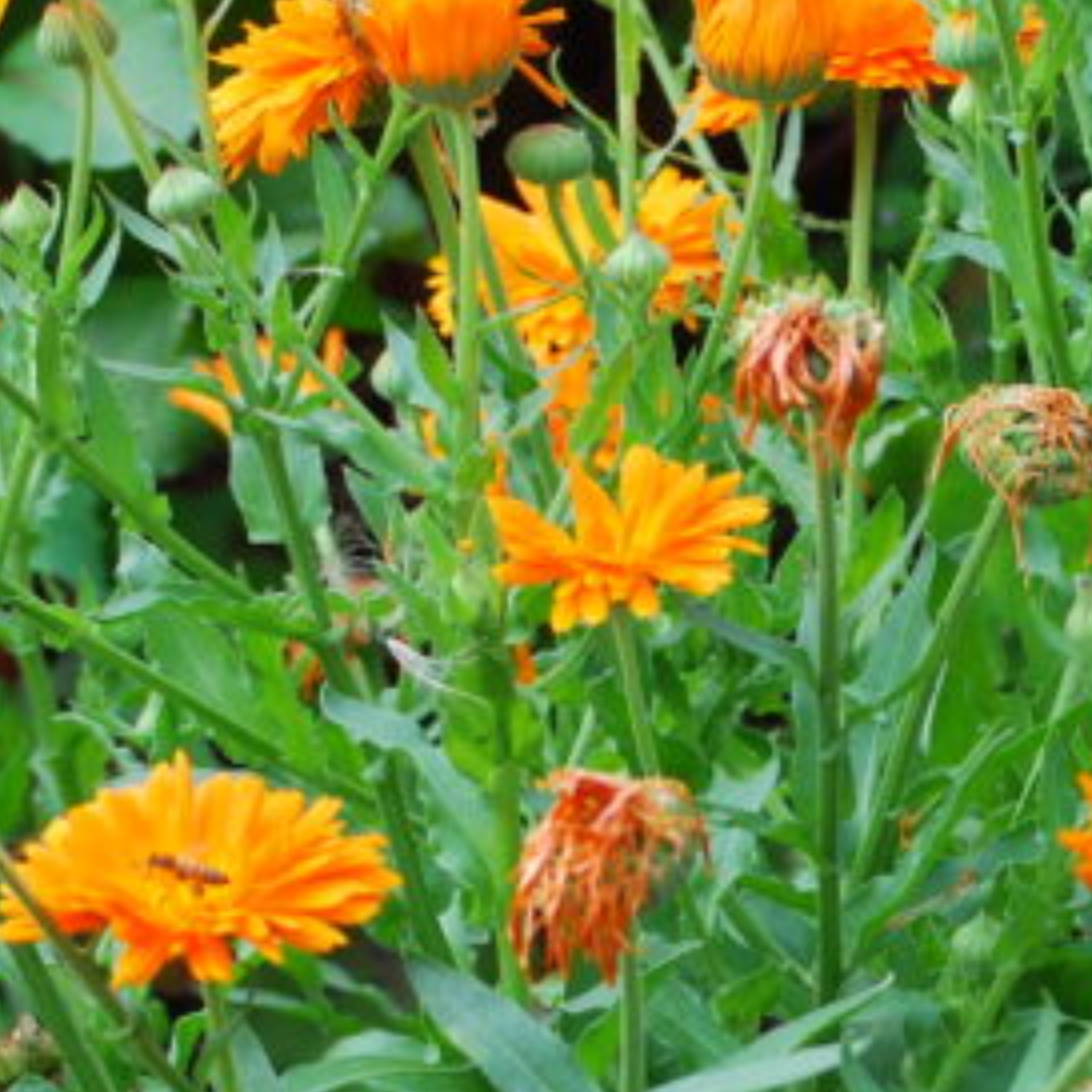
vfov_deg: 6.6
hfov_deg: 6.6
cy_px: 942
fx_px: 9408
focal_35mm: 264
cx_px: 1064
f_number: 5.6
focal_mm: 55
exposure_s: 1/320
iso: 200
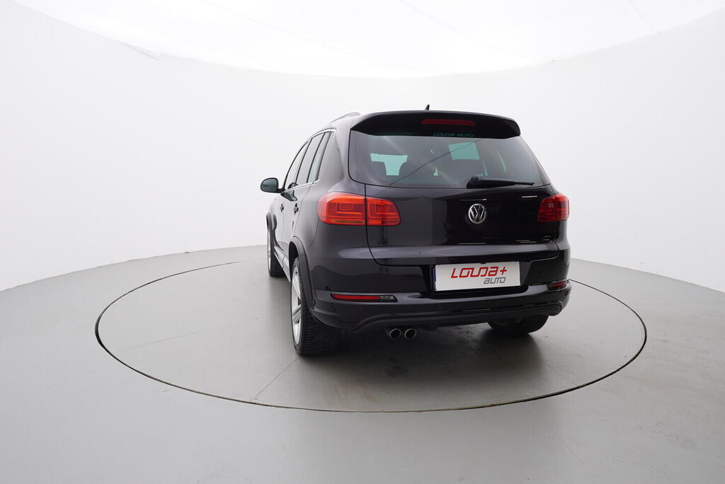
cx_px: 362
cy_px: 242
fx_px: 453
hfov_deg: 77.3
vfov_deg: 56.2
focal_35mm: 22
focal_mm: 15
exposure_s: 1/80
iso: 200
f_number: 5
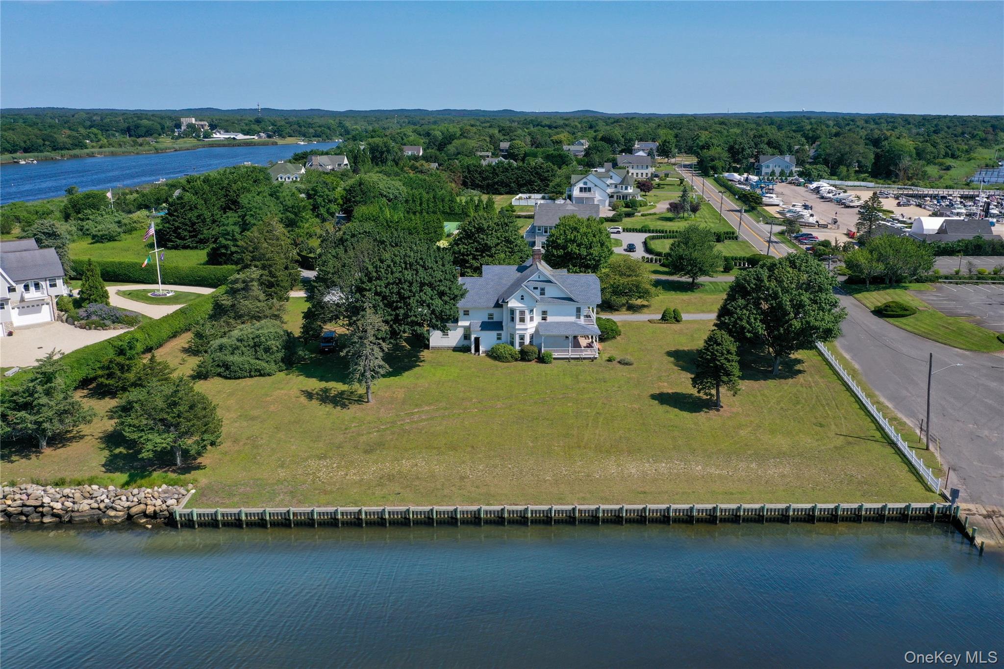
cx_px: 502
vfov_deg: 46.4
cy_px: 334
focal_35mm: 28
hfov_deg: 65.5
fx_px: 781
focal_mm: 10.26
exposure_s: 1/500
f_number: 5.6
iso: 100
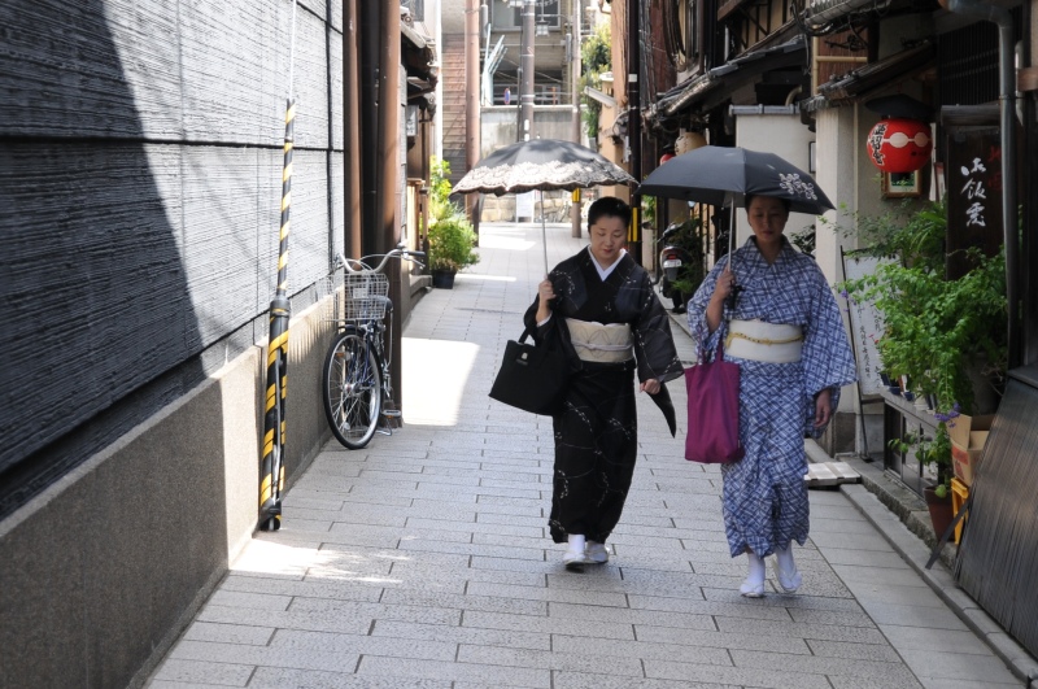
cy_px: 344
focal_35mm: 90
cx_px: 519
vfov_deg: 15.1
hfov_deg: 22.7
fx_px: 2591
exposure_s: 1/320
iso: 200
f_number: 4.2
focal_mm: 60
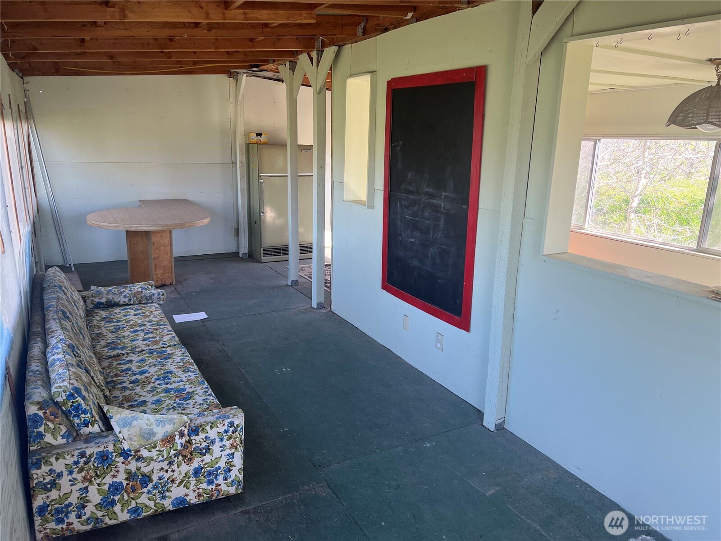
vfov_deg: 53.1
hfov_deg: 67.3
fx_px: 542
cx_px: 360
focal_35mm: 26
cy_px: 270
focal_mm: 5.7
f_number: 1.5
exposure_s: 1/150
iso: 64
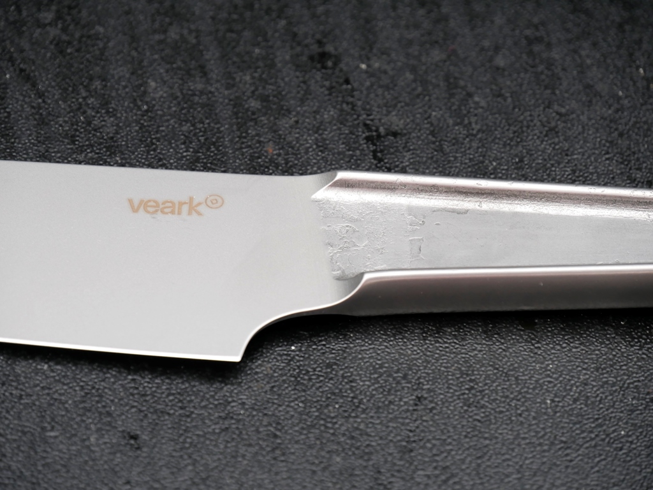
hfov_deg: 8.6
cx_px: 326
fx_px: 4339
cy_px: 245
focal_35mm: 230
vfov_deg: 6.5
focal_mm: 115
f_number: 5.5
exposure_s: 1/250
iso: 640
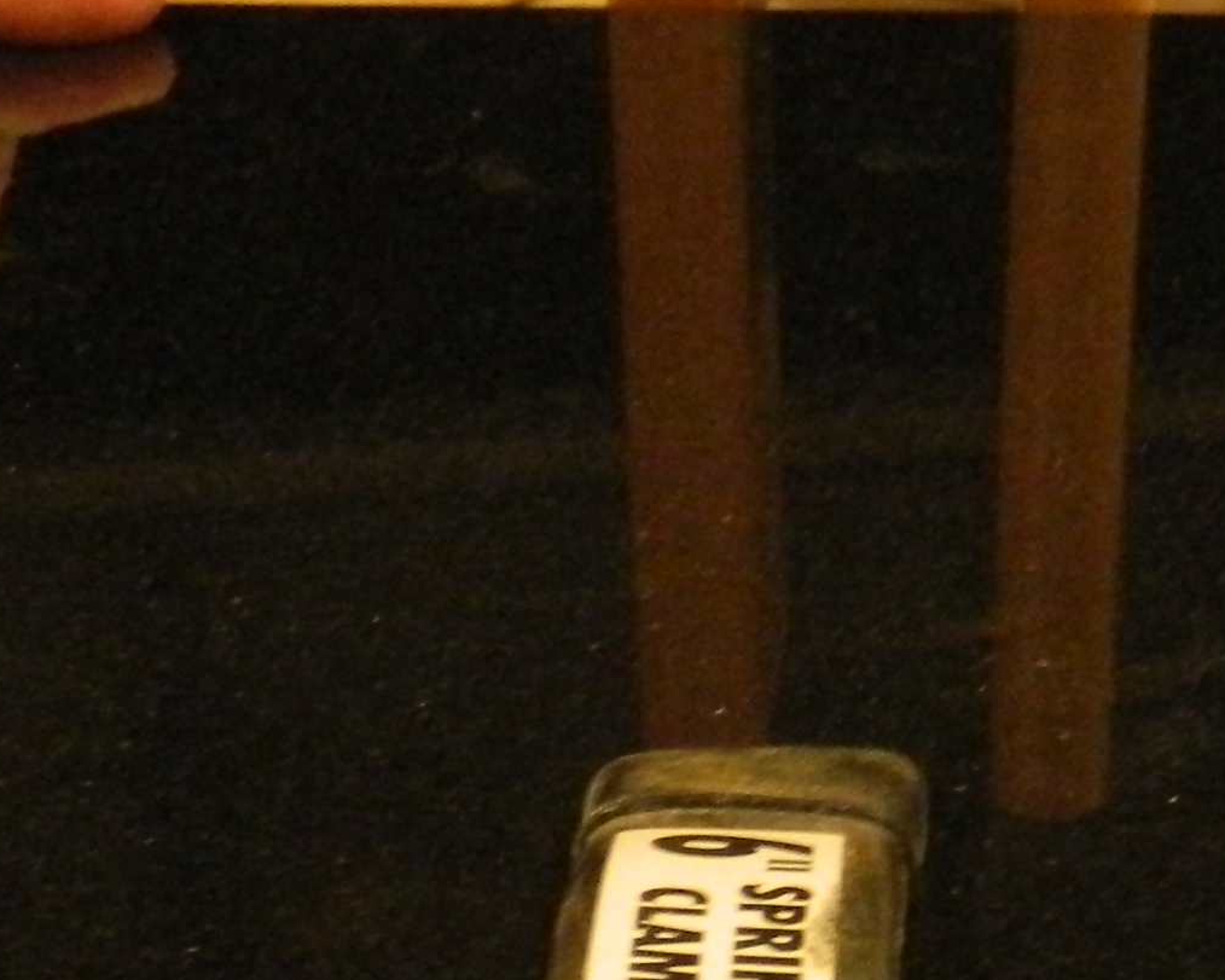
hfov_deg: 18.4
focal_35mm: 104
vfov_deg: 14.0
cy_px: 1379
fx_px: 3770
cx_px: 872
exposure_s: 1/13
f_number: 3.1
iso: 400
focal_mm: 4.5
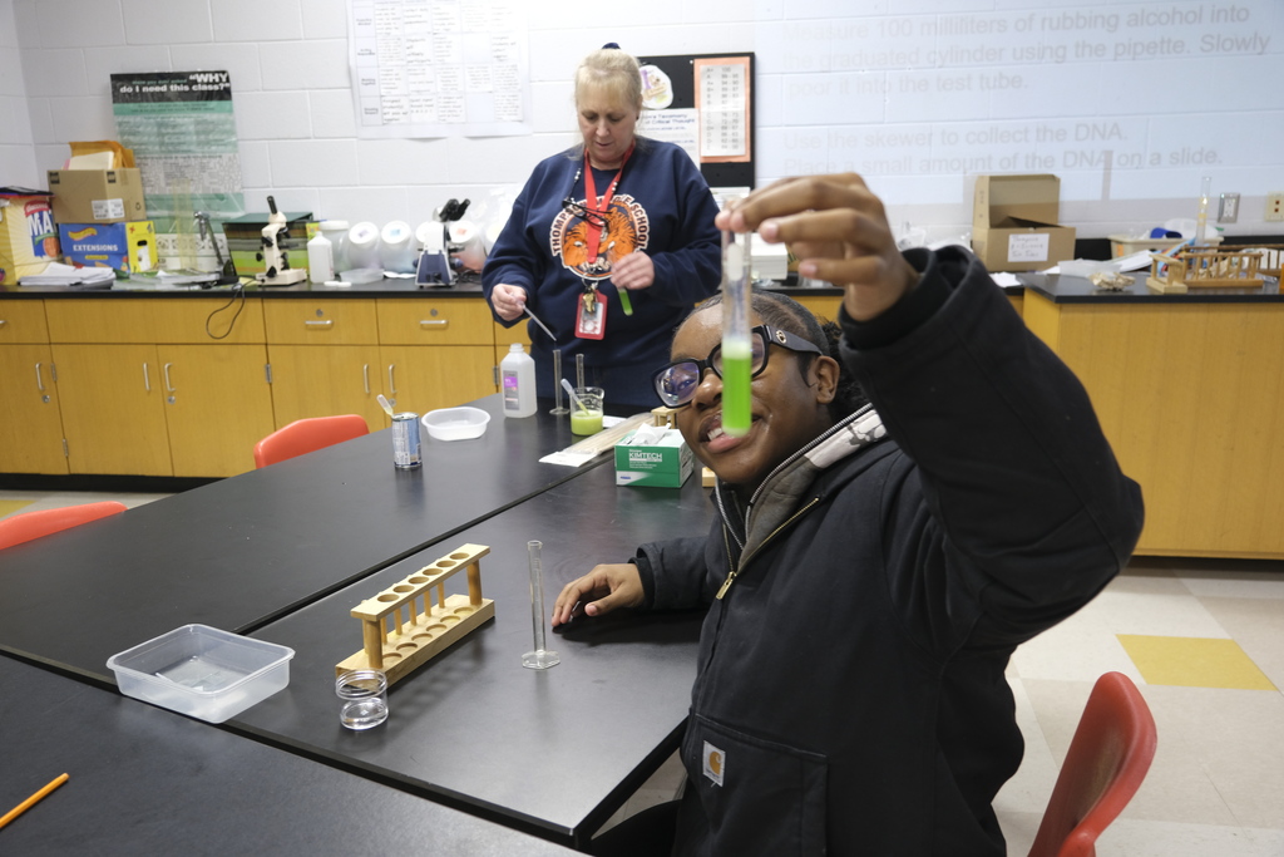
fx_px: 1034
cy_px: 428
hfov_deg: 63.7
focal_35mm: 29
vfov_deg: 45.0
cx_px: 642
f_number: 4
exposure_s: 1/27
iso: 800
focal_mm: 19.2
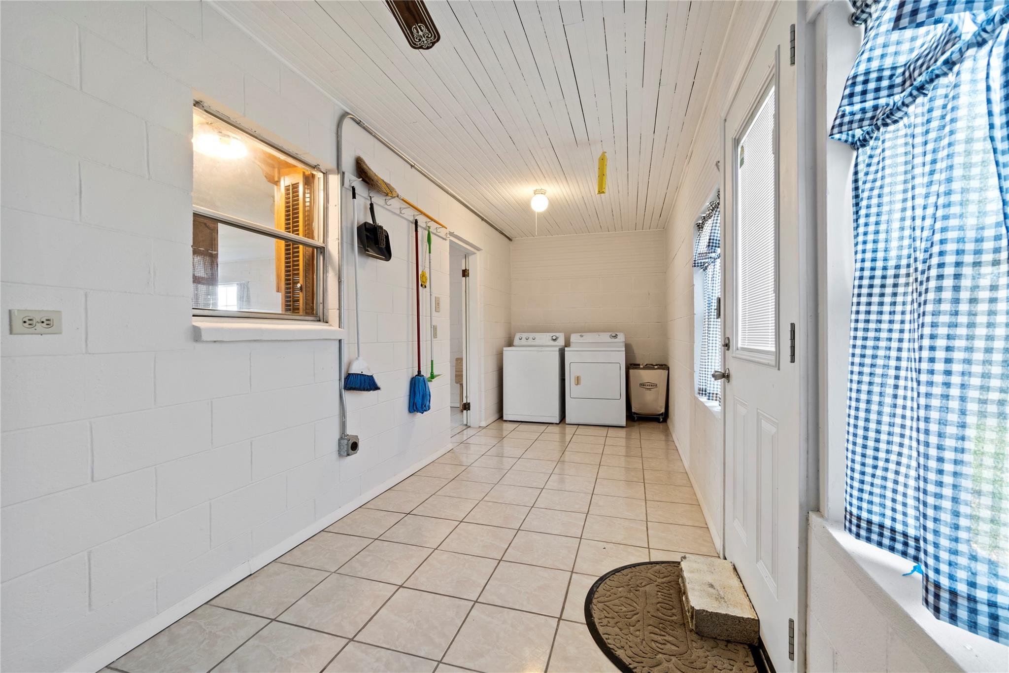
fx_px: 420
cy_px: 336
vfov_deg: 77.3
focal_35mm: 15
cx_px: 504
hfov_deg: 100.4
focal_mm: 10
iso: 250
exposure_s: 1/1.25
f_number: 9
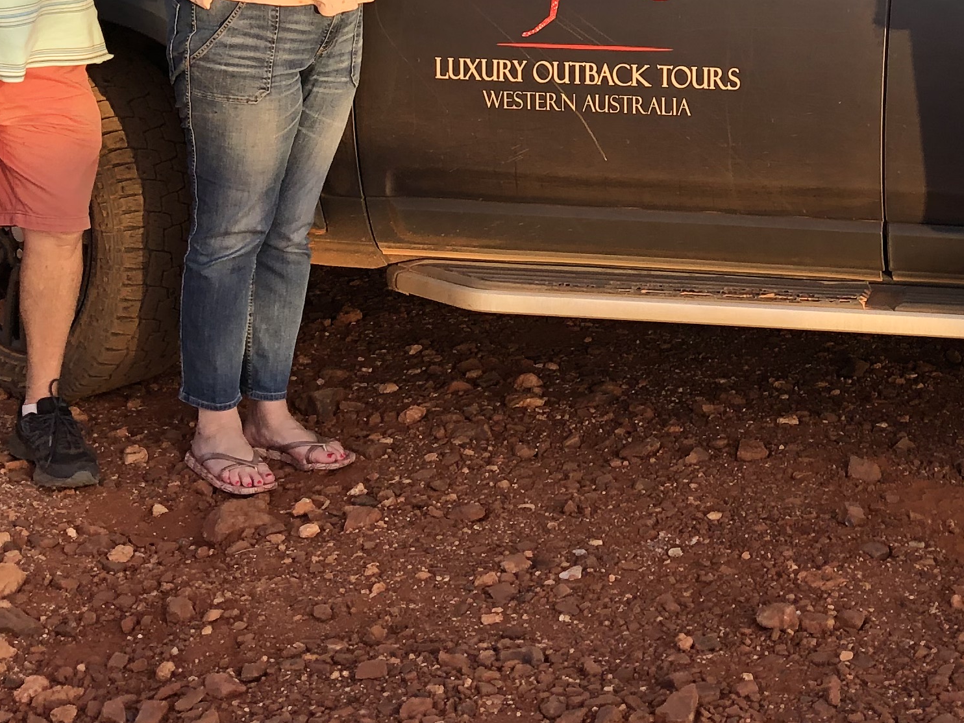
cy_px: -132
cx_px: 772
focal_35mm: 76
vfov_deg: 18.4
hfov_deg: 25.2
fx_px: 2117
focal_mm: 3.99
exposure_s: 1/343
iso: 20
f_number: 1.8
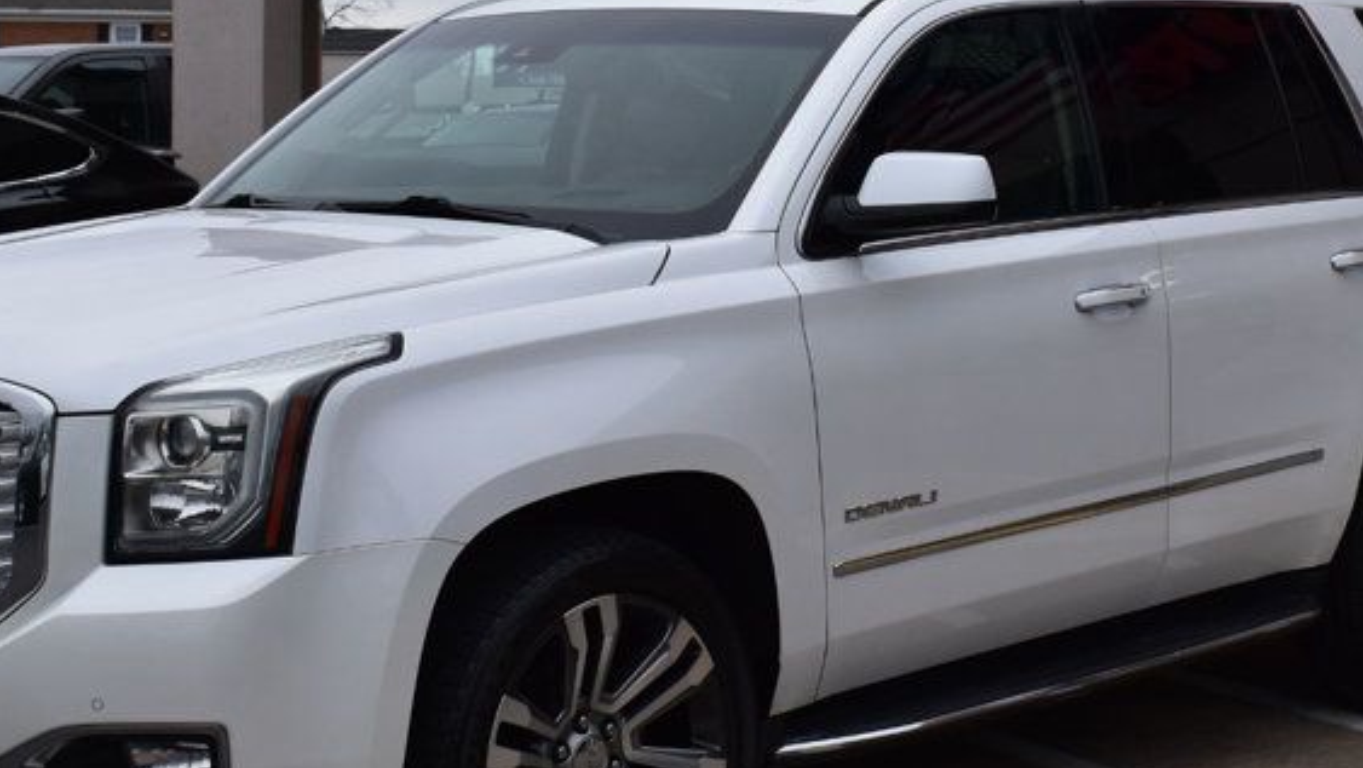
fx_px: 2892
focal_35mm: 80
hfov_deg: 26.5
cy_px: 291
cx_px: 826
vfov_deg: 15.1
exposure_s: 1/200
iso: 400
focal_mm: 28
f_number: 10
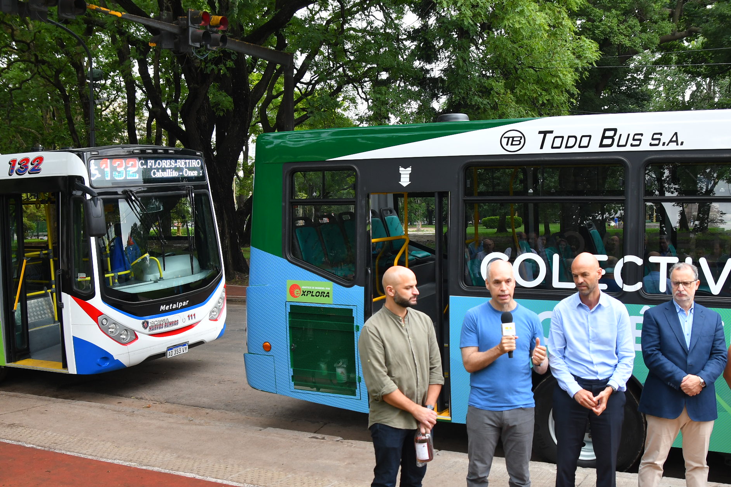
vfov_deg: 35.2
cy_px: 278
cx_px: 404
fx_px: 766
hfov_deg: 50.9
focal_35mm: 38
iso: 200
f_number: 4
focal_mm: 17
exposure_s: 1/200
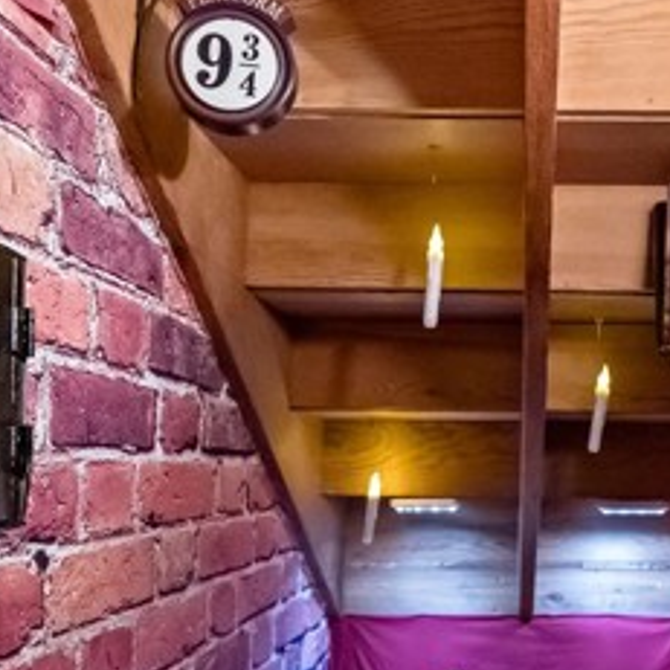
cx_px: 513
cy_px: 466
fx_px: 723
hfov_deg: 47.6
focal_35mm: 33
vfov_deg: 48.6
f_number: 3.2
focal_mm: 14
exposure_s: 1/160
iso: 12800
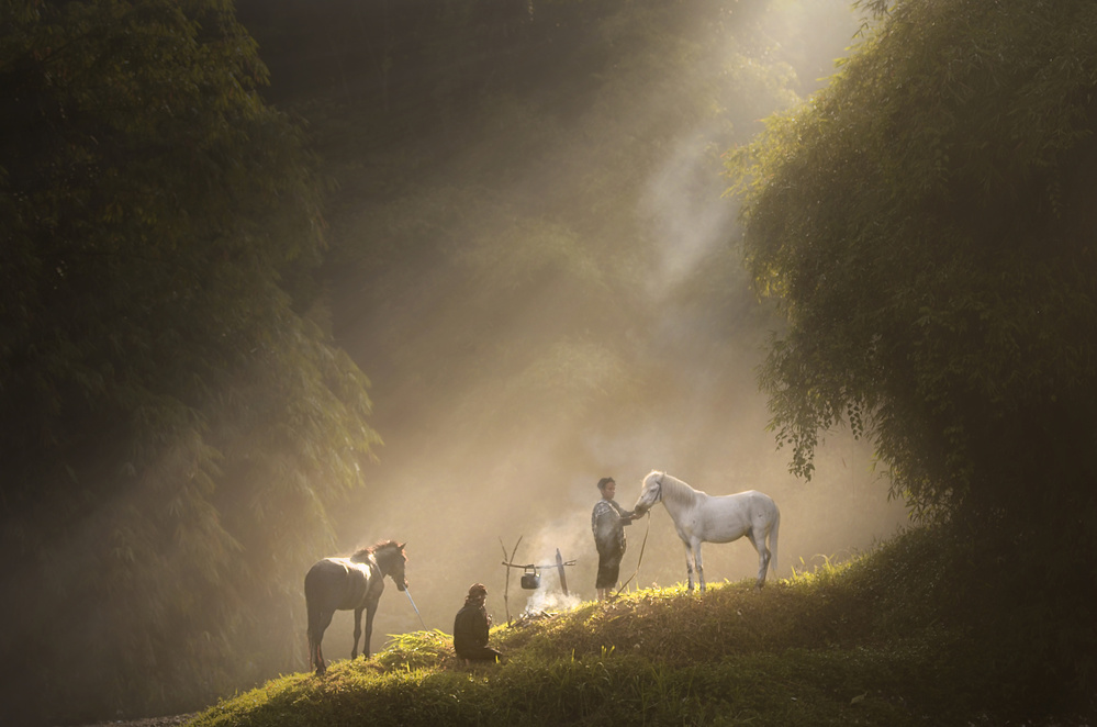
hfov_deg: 17.1
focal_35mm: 120
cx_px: 548
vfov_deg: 11.4
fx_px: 3650
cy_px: 364
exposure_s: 1/800
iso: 100
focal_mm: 80
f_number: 2.8
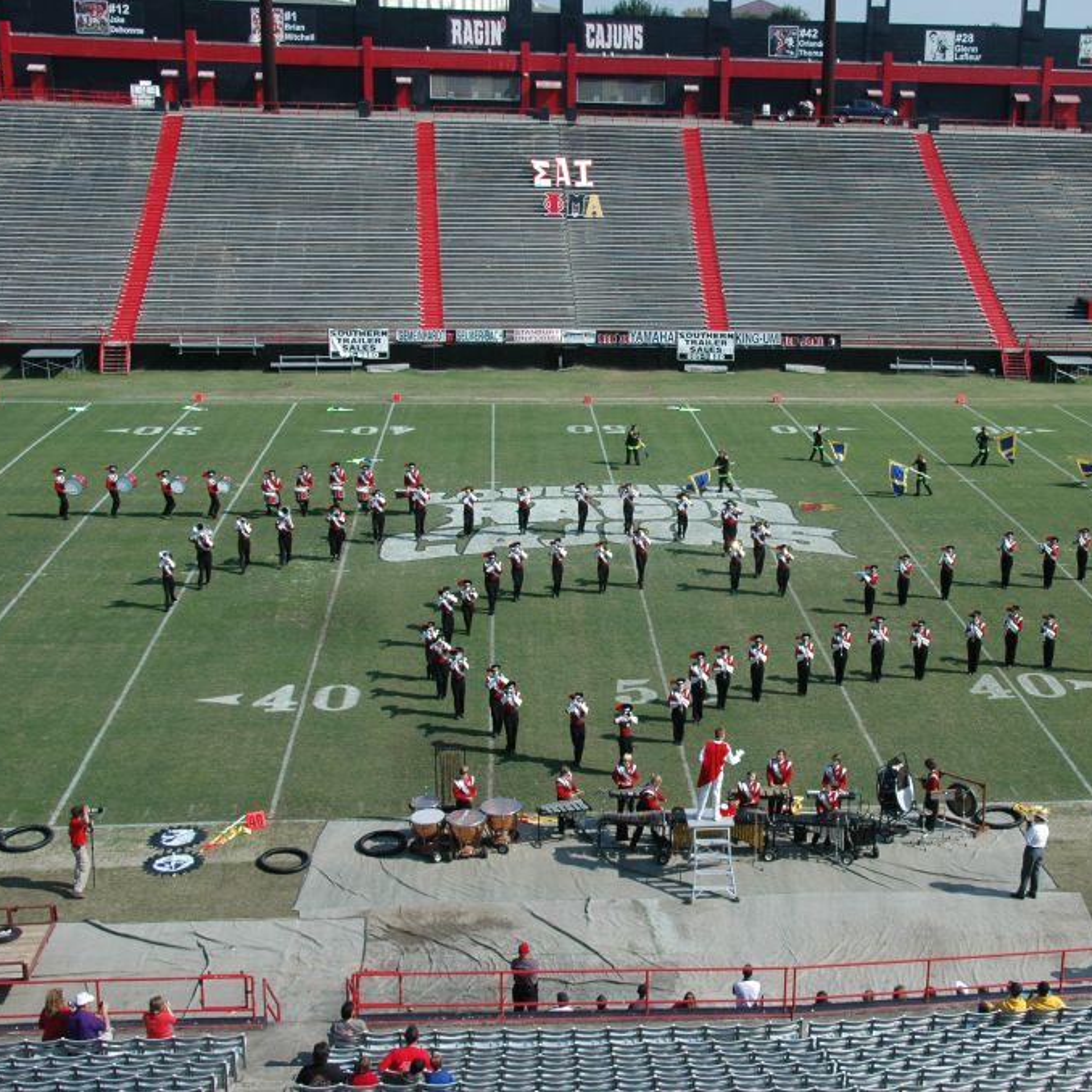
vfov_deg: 34.0
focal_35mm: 50
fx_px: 1785
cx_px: 739
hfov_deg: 33.7
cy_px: 546
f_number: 9
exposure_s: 1/320
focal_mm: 26
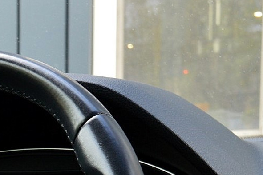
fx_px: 855
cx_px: -109
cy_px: 282
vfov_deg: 11.1
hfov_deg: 16.2
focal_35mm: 117
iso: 450
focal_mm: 24
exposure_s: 1/60
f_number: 8
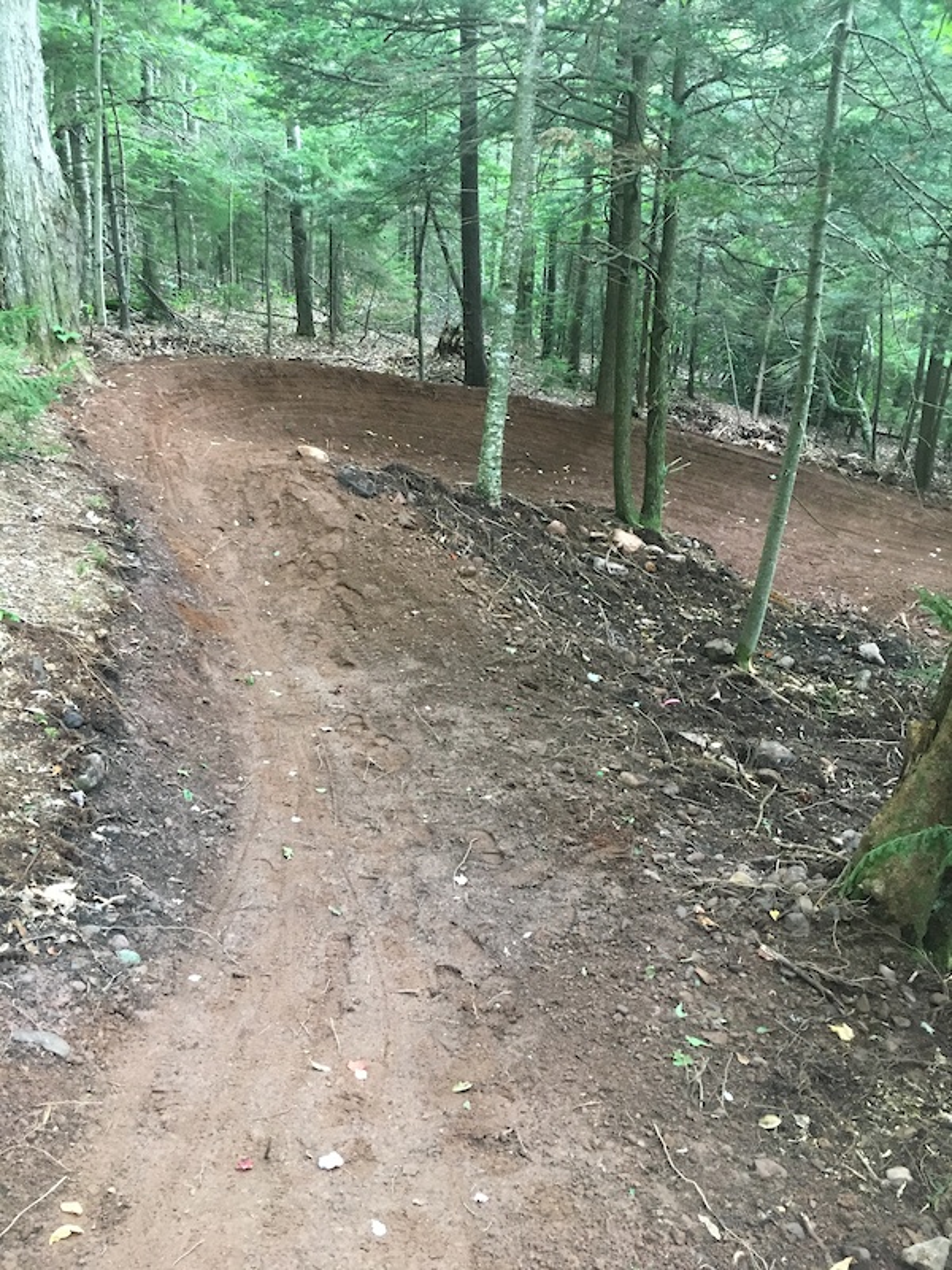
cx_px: 476
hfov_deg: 48.2
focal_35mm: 29
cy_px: 635
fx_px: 1063
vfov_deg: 61.7
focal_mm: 4.15
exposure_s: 1/30
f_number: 2.2
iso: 200
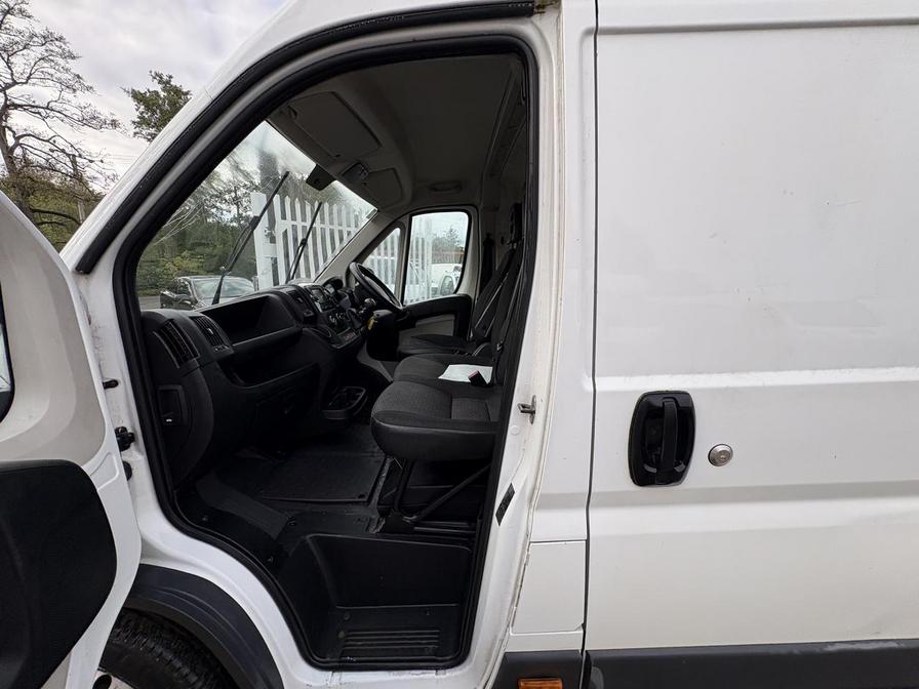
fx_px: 372
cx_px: 460
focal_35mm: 14
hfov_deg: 102.1
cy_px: 344
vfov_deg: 85.7
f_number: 2.2
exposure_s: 1/291
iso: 40
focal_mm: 2.22
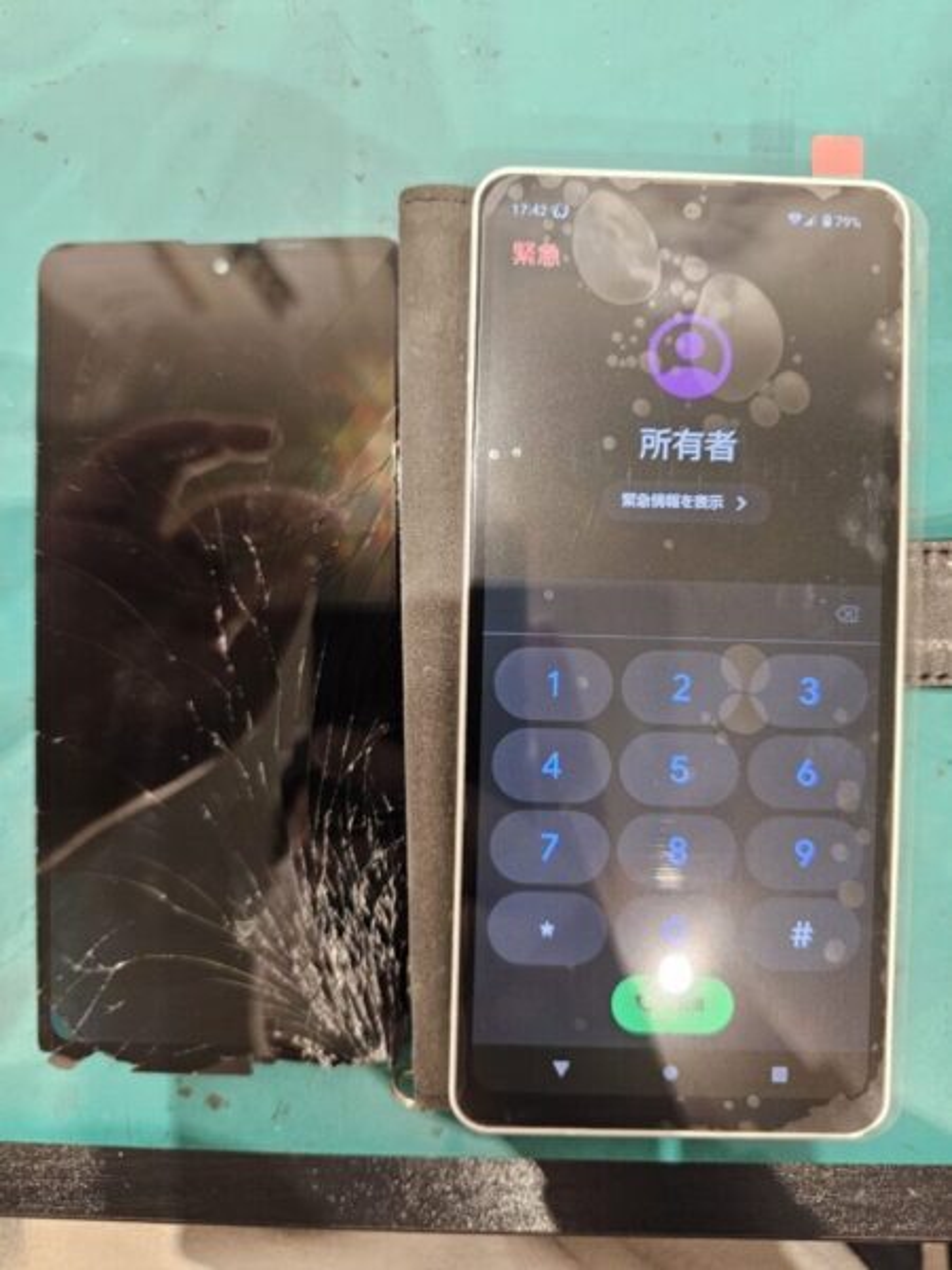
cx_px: 476
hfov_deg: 58.9
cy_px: 635
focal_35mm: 23
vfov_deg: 73.9
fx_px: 843
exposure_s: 1/200
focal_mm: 6.3
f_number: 1.7
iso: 500
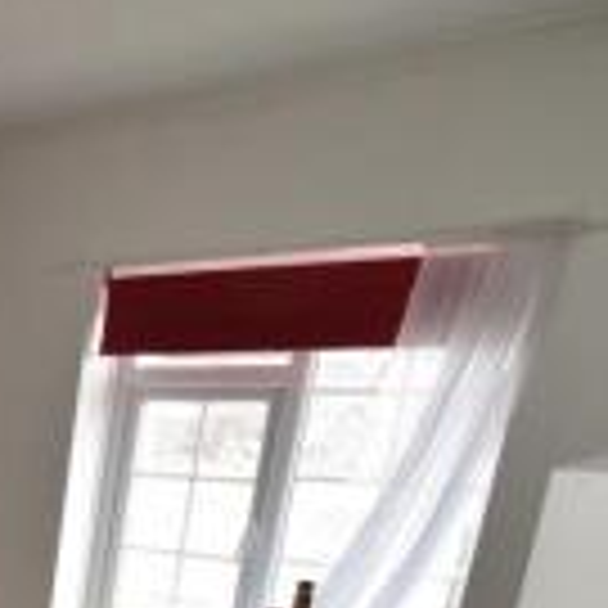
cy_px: 687
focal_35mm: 45
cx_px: -365
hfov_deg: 25.2
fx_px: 894
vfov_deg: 32.5
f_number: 8
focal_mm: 10
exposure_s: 1/30
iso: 200
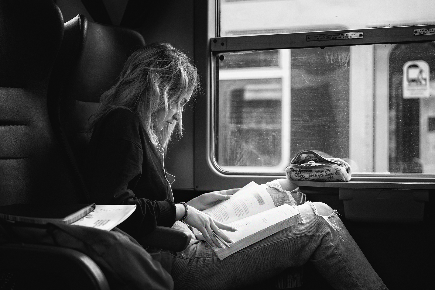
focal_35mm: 55
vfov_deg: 24.6
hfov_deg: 36.2
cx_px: 218
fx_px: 665
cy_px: 145
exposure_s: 1/400
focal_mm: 55
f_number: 2.8
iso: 640
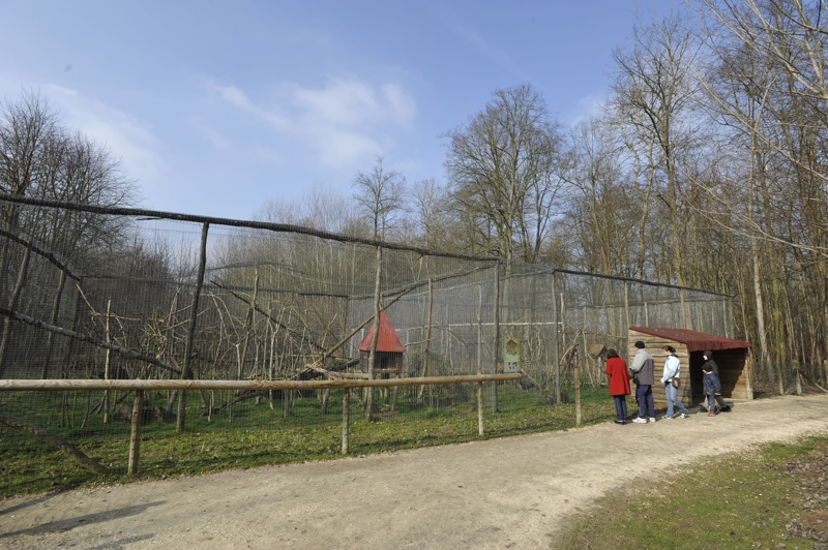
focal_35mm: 17
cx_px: 414
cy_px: 275
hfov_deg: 93.3
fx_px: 391
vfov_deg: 70.3
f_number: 9
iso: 200
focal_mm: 17
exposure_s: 1/320
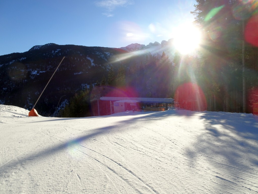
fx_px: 179
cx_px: 129
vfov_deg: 56.8
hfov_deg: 71.6
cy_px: 97
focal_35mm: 24
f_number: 3.5
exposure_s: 1/800
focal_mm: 4.1
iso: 80
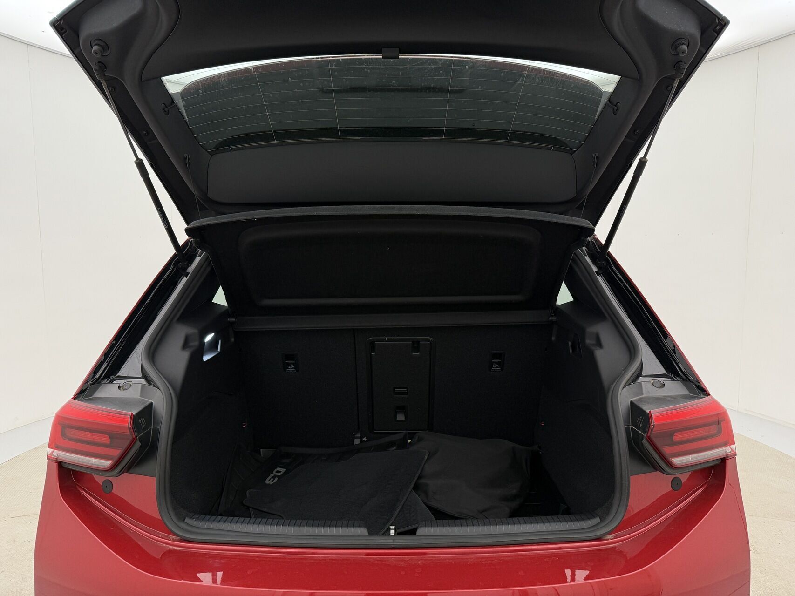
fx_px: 551
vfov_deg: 56.8
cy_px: 298
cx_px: 398
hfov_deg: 71.6
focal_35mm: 24
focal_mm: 6.76
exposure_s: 1/100
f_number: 1.78
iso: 100
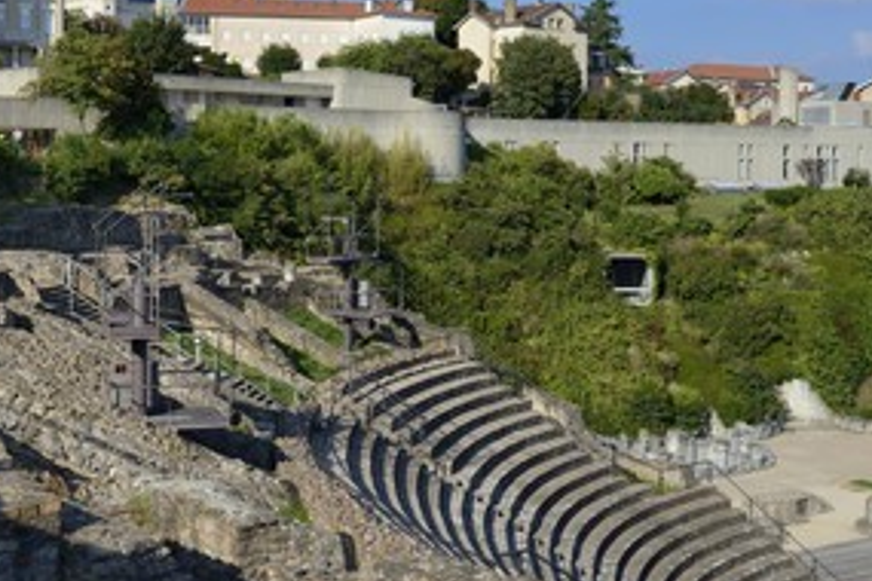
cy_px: 211
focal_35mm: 56
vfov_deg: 24.1
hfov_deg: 35.5
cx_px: 352
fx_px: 1356
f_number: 11
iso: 200
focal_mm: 38
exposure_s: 1/200
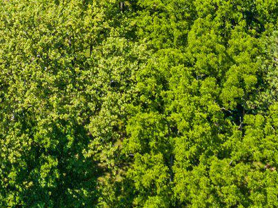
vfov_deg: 11.3
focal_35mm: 122
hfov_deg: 16.1
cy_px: -159
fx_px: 979
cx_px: 61
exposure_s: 1/200
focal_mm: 12.29
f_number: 4
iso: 100
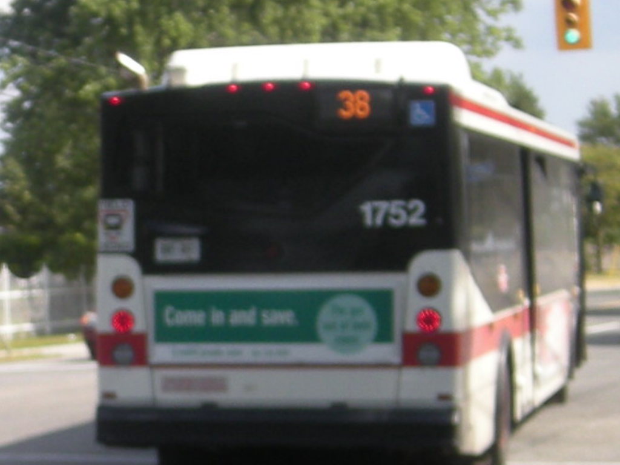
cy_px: 232
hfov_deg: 52.6
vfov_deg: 40.7
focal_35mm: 35
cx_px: 310
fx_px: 627
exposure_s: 1/548
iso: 64
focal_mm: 5.7
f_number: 2.8
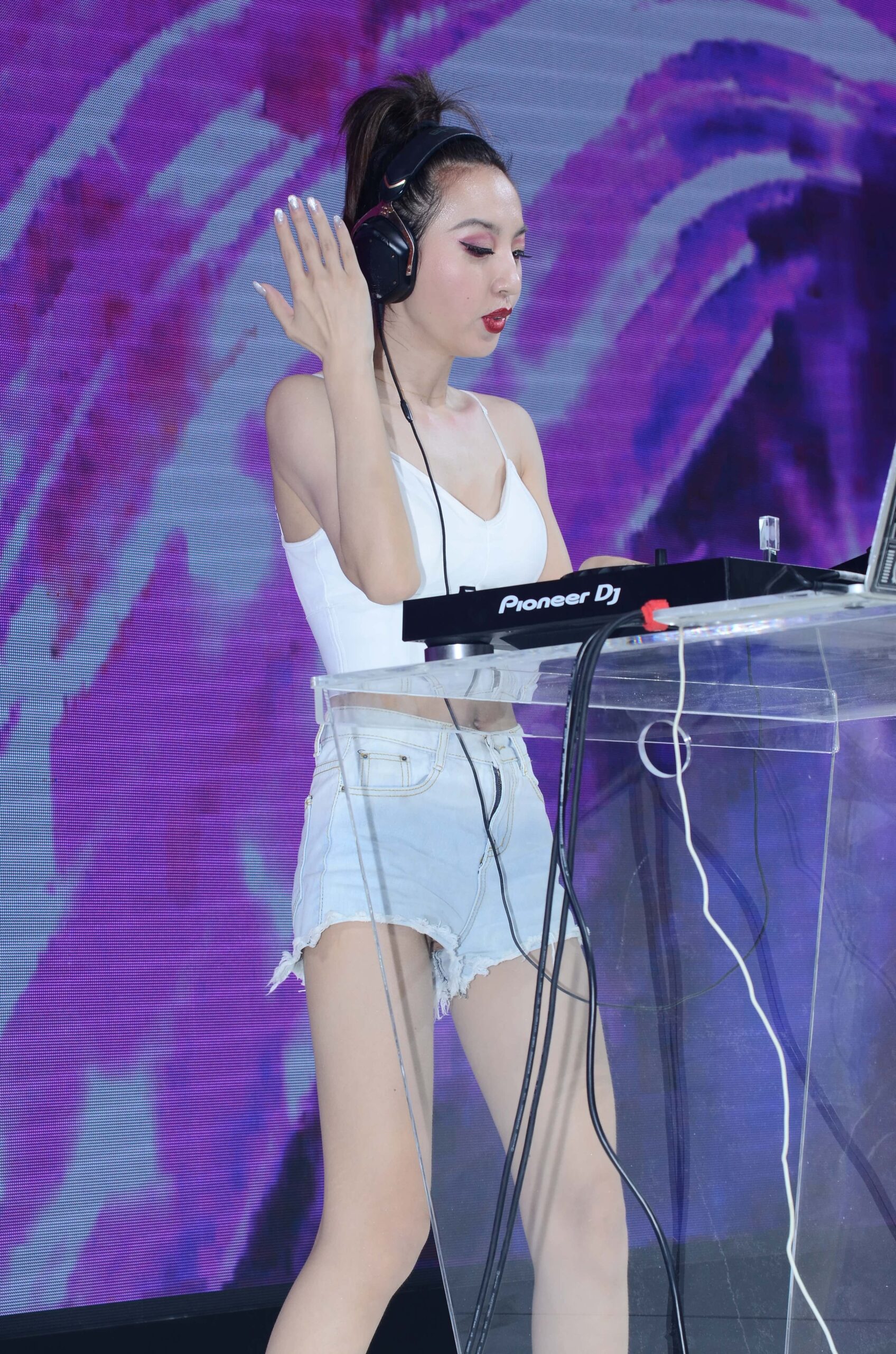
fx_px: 4218
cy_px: 677
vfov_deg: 18.2
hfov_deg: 12.1
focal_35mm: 112
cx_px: 448
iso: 400
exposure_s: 1/320
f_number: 5.6
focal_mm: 75
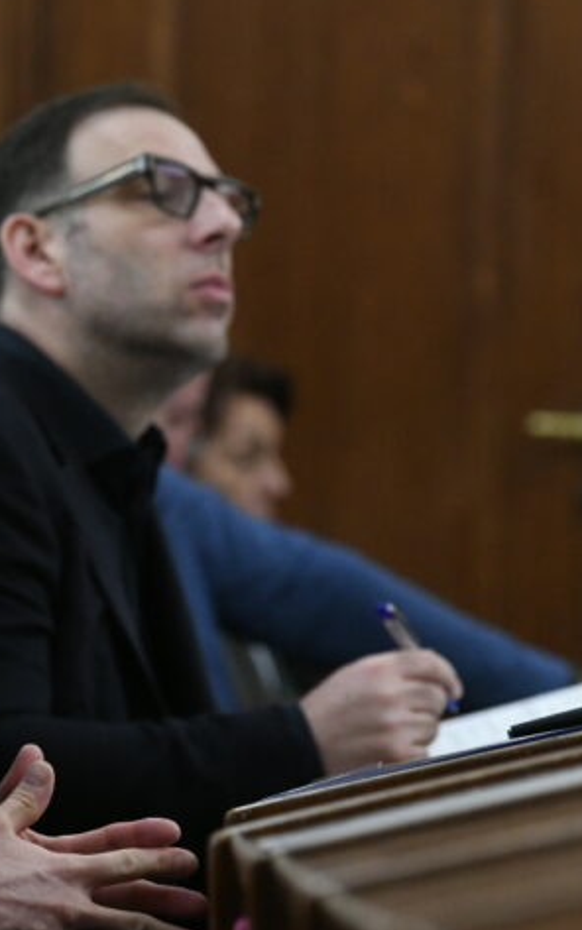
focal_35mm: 353
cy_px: 410
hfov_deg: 3.7
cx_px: -189
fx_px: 8950
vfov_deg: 5.9
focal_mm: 160
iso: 4000
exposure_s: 1/400
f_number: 4.5
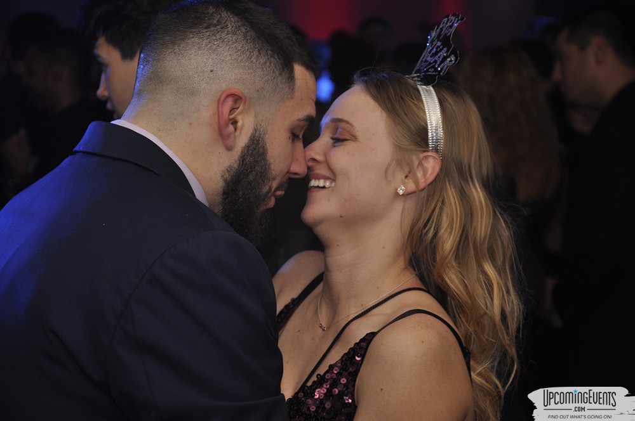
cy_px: 210
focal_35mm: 128
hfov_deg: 16.1
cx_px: 318
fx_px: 2246
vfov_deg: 10.7
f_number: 5.6
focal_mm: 85
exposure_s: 1/60
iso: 400
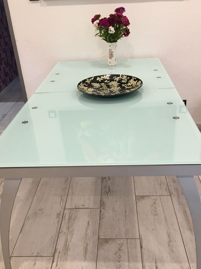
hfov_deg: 40.7
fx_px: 271
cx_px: 98
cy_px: 149
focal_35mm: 35
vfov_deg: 52.5
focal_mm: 4.15
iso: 80
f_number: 2.2
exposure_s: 1/17
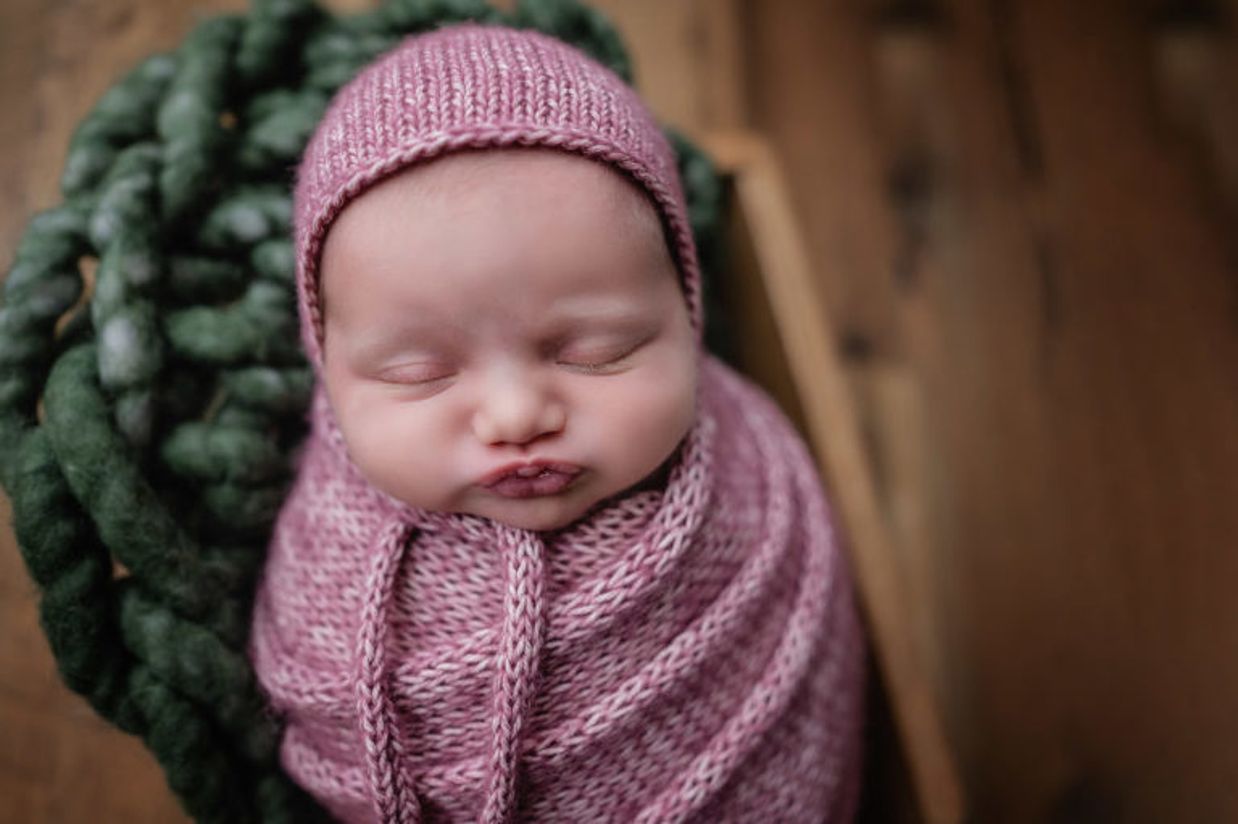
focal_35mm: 24
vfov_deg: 53.1
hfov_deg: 73.8
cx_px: 619
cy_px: 412
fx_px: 825
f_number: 1.8
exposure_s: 1/200
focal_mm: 24
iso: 200
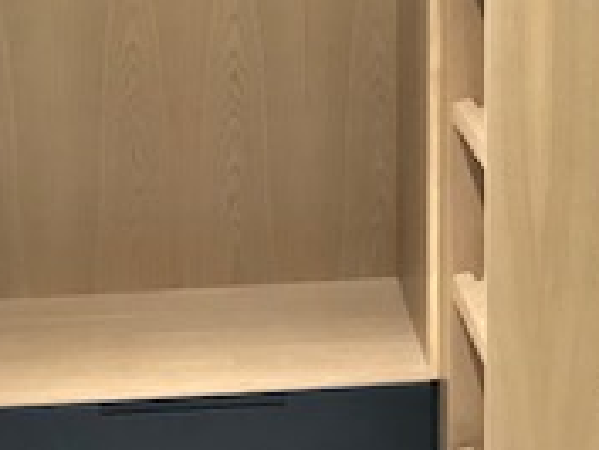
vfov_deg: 14.1
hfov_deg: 18.9
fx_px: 1749
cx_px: 592
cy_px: -122
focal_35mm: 101
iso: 100
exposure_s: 1/15
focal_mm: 3.99
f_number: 1.8
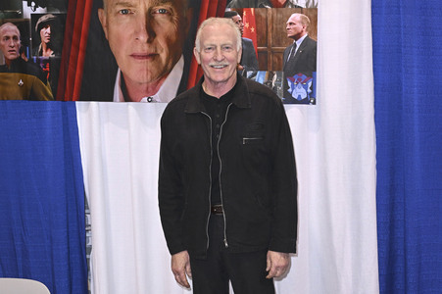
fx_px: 515
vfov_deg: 31.8
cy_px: 147
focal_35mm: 42
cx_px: 221
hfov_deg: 46.4
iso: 1250
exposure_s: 1/250
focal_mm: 42
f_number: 5.6
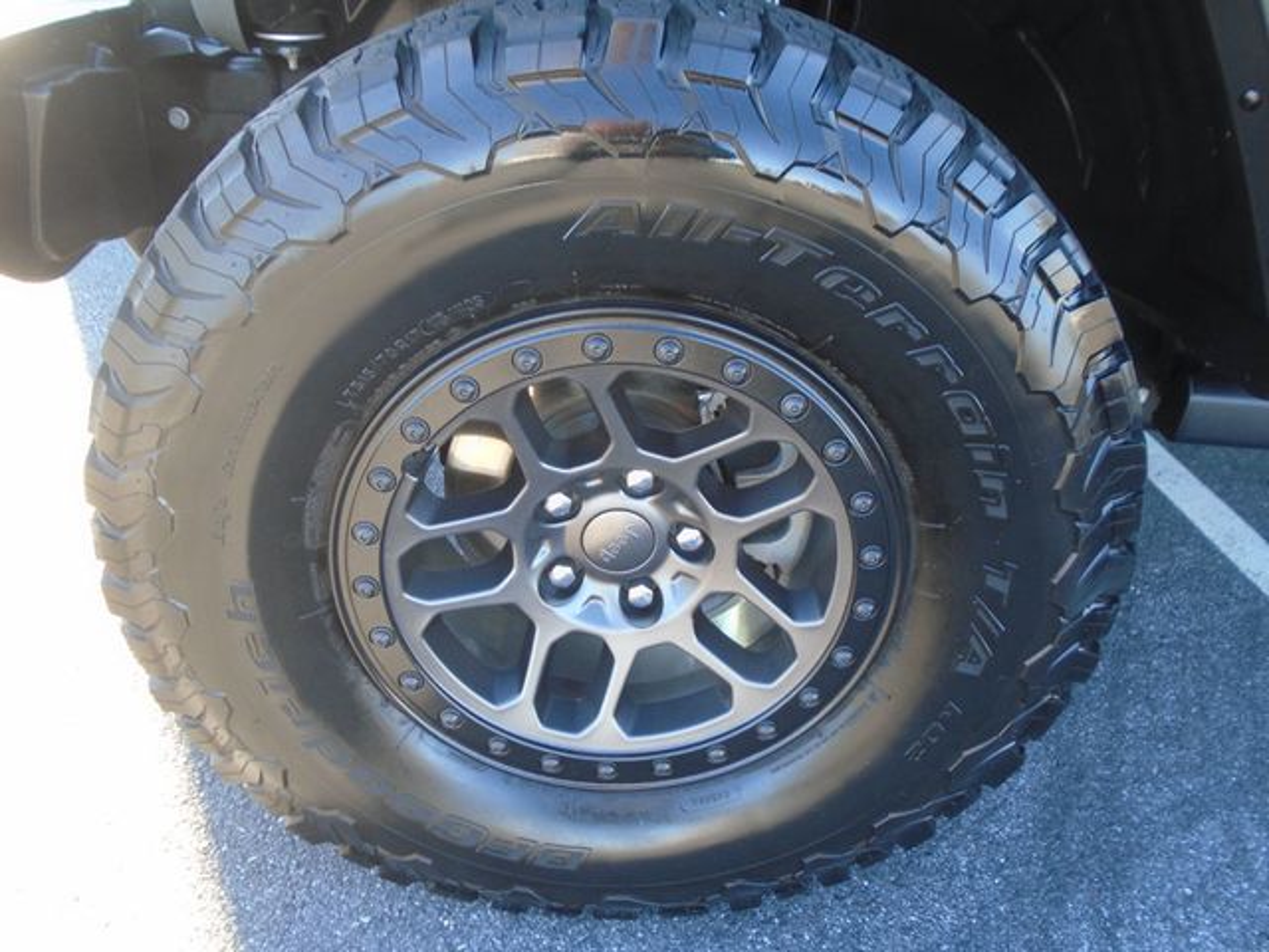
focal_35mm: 26
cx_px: 634
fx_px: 953
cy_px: 476
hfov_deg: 67.3
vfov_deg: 53.1
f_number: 3.2
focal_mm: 4.6
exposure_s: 1/30
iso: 100
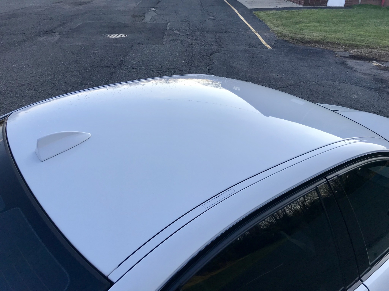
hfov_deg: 63.4
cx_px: 194
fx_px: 315
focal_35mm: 28
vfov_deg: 49.7
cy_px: 146
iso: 20
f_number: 1.8
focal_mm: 3.99
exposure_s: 1/709
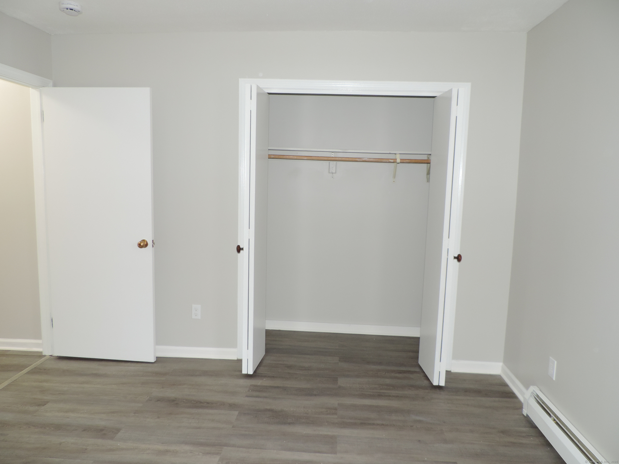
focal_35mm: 24
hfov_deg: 71.6
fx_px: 429
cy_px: 232
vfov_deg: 56.8
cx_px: 310
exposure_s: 1/30
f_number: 3
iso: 200
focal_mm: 4.3
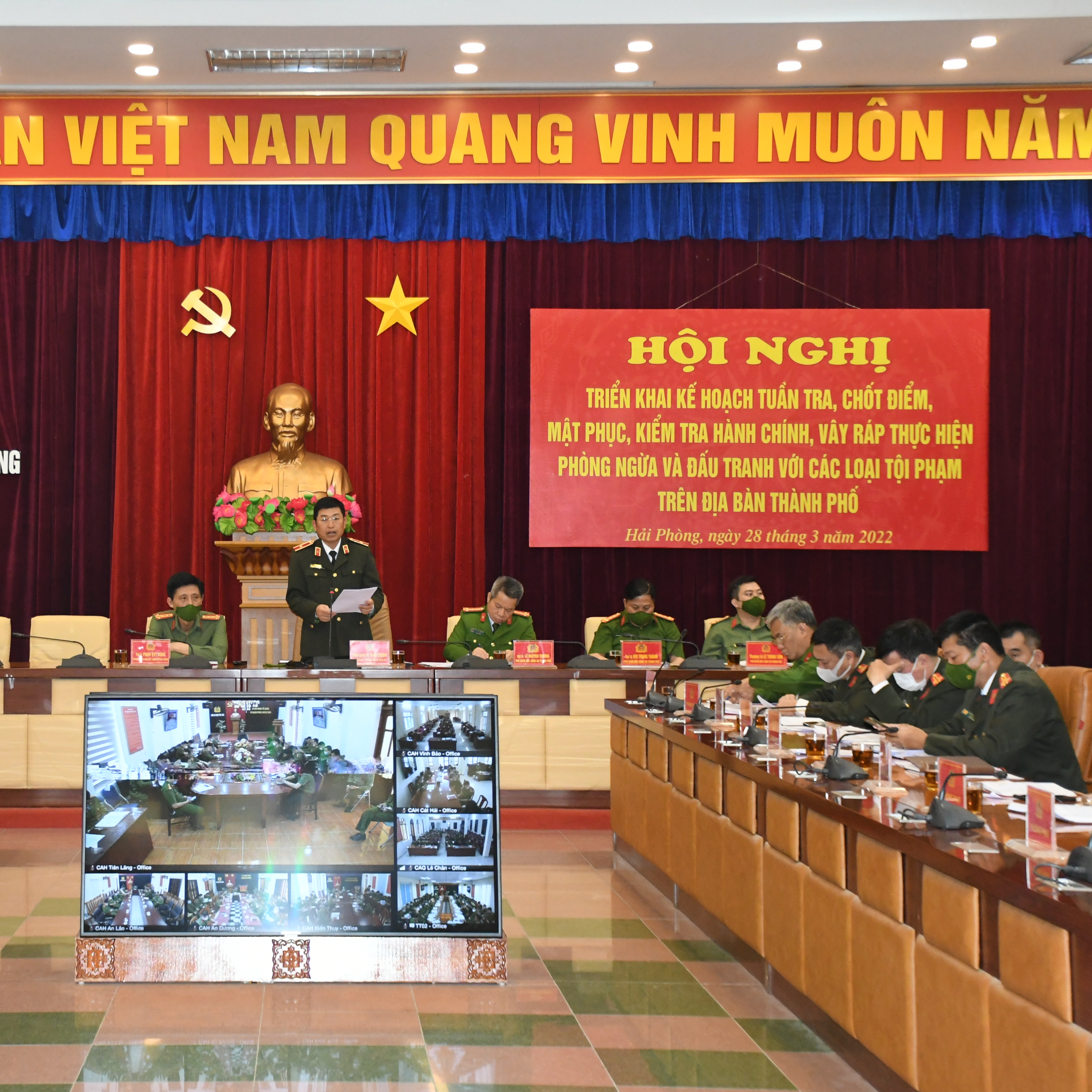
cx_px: 324
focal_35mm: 66
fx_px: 2356
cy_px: 544
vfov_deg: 26.1
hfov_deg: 25.9
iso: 2500
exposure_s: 1/200
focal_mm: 34
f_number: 4.2
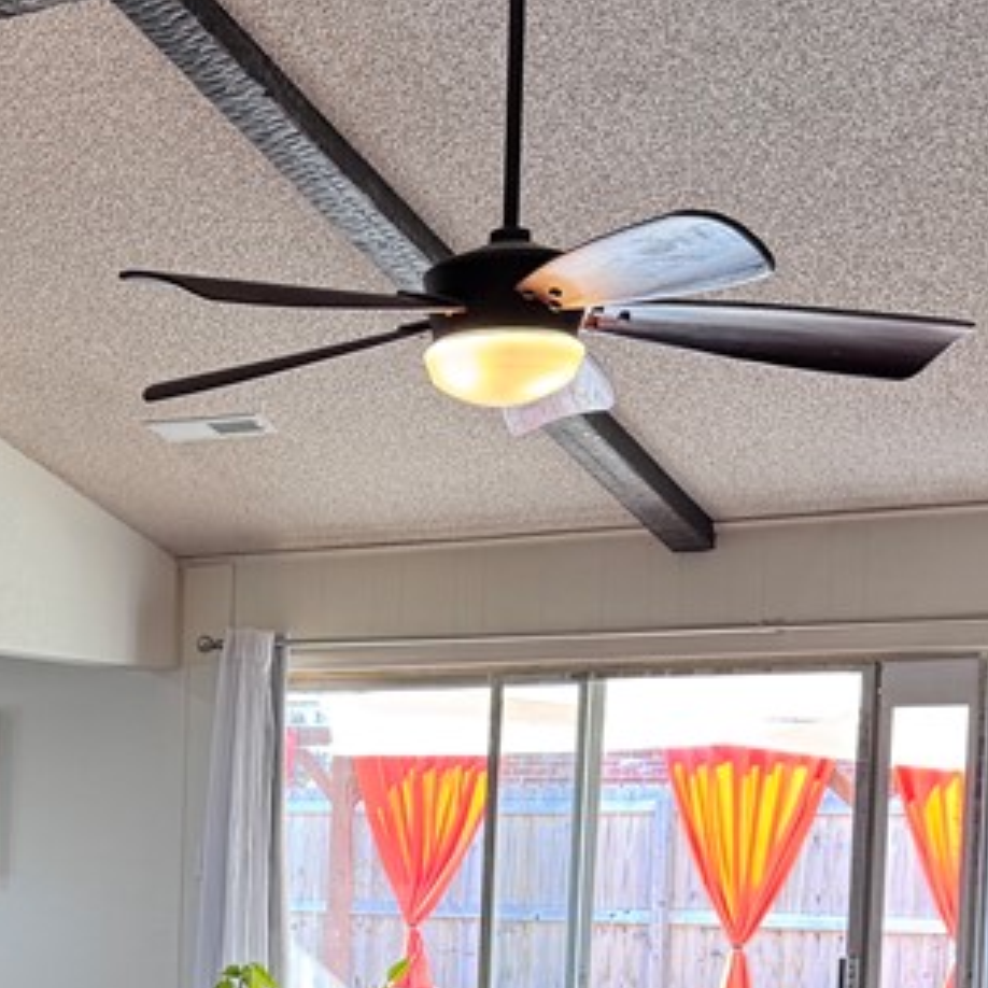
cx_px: -81
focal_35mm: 71
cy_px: 962
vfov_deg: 23.4
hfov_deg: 23.0
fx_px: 2293
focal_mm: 6.76
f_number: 1.78
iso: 125
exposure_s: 1/60
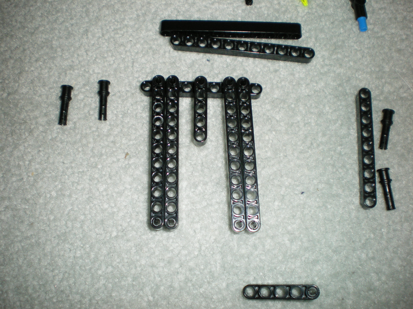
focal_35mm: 36
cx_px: 206
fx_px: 430
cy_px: 154
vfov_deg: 39.7
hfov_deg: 51.4
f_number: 3.1
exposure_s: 1/50
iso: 200
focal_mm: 6.3
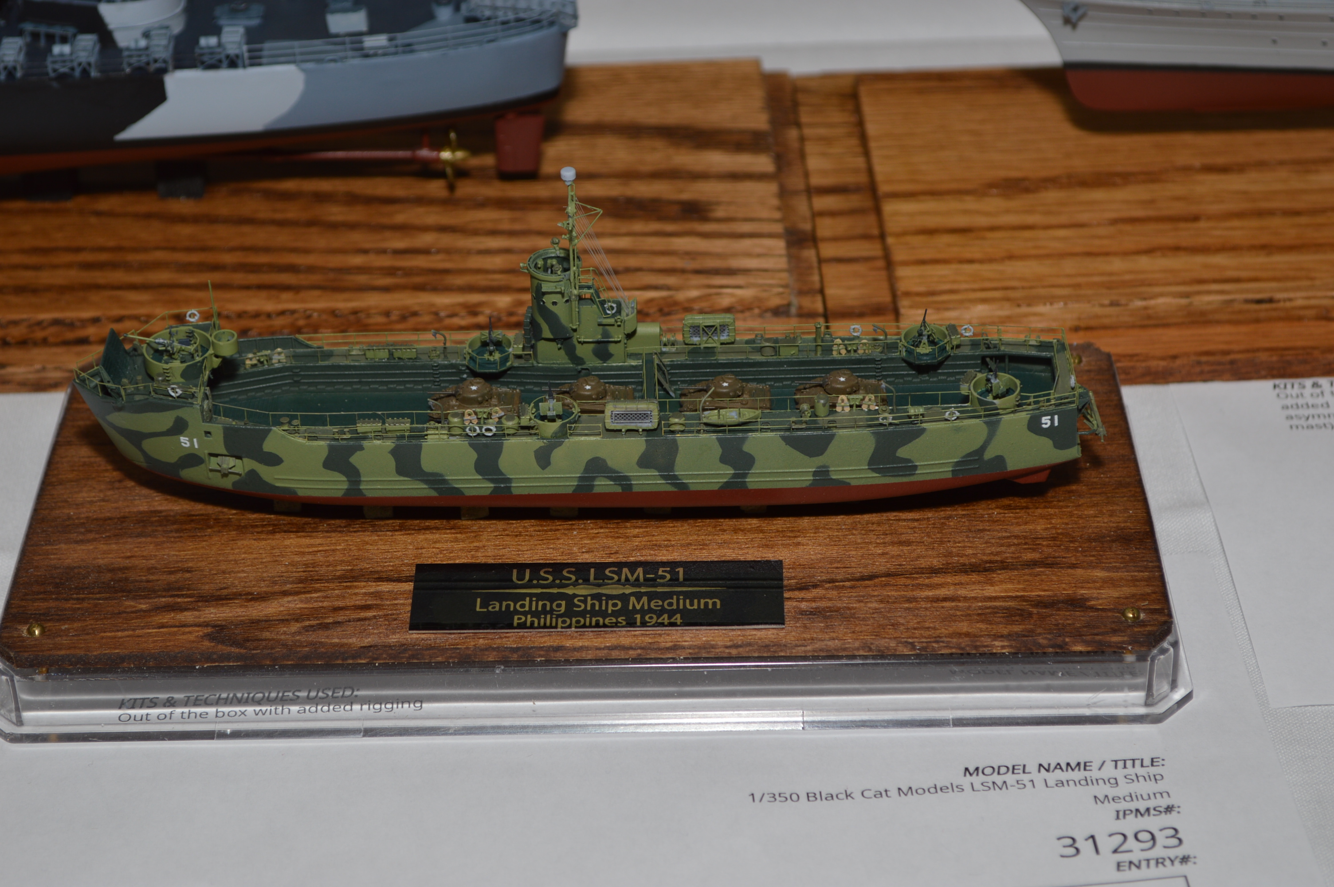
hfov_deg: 24.6
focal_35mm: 82
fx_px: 3054
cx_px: 667
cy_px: 444
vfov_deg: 16.5
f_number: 8
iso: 100
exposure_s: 1/60
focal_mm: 55
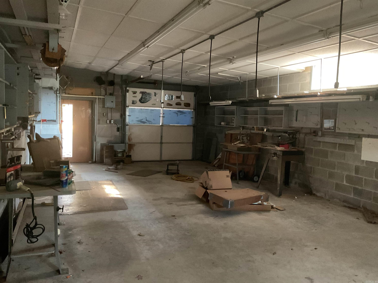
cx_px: 189
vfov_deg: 48.2
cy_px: 142
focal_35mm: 29
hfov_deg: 61.7
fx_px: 317
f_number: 1.8
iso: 500
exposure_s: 1/24
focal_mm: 3
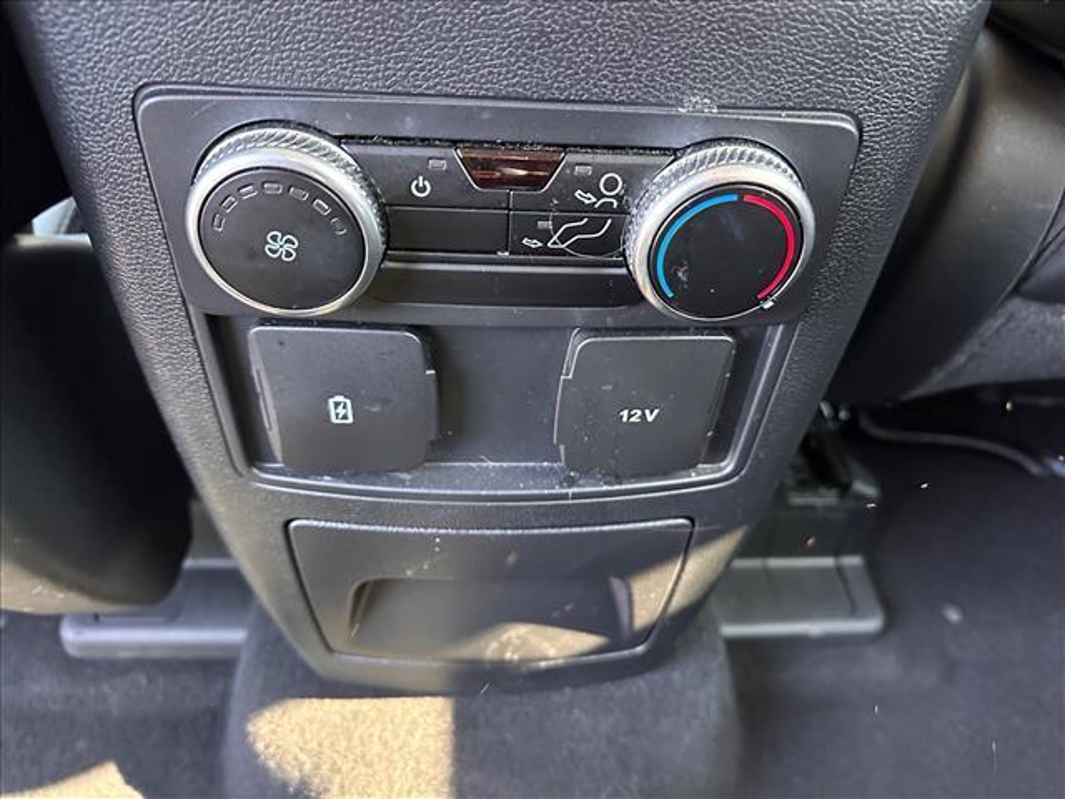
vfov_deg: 56.8
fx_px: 738
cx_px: 532
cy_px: 400
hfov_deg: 71.6
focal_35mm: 24
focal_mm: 6.86
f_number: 1.78
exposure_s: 1/45
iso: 1000
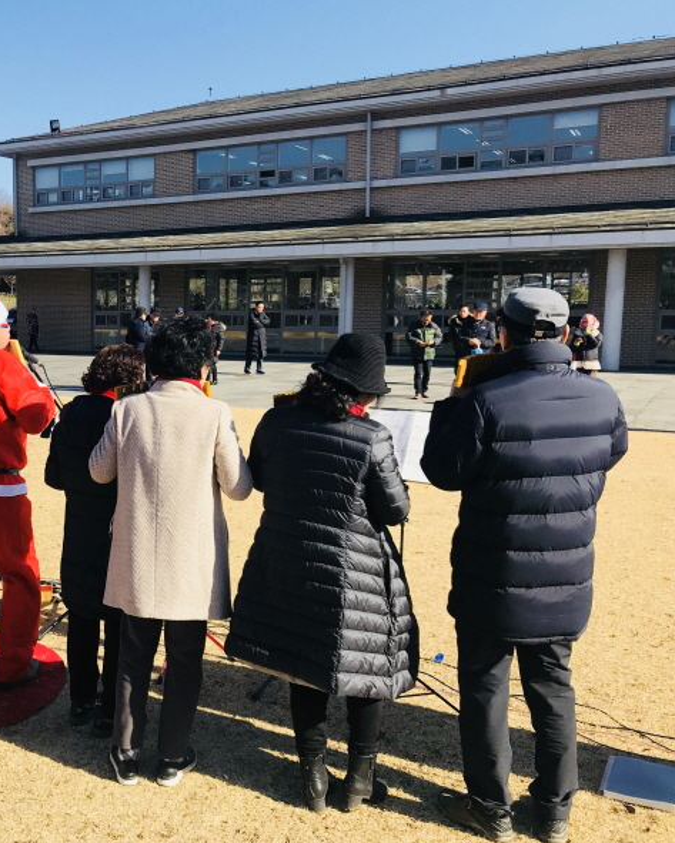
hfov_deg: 38.2
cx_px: 107
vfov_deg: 49.1
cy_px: 426
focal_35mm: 37
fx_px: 924
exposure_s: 1/1597
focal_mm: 3.99
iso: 20
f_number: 1.8
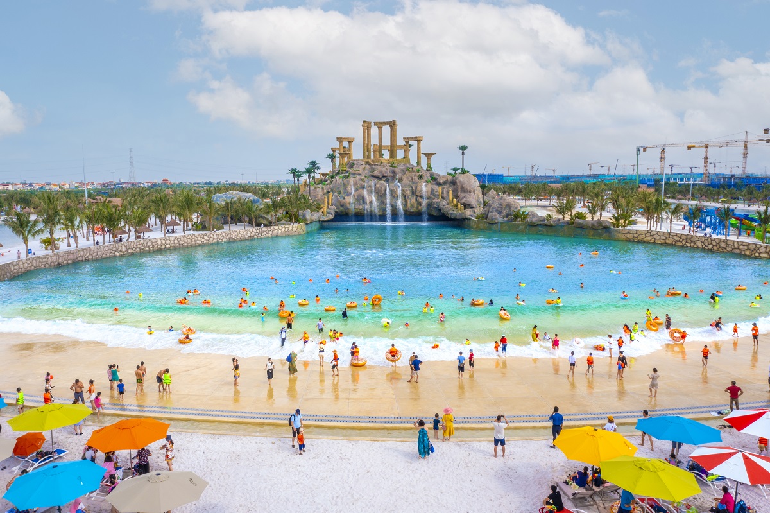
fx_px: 599
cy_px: 256
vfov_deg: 46.4
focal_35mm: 28
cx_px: 385
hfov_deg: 65.5
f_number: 9
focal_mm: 10.26
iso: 100
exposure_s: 1/80
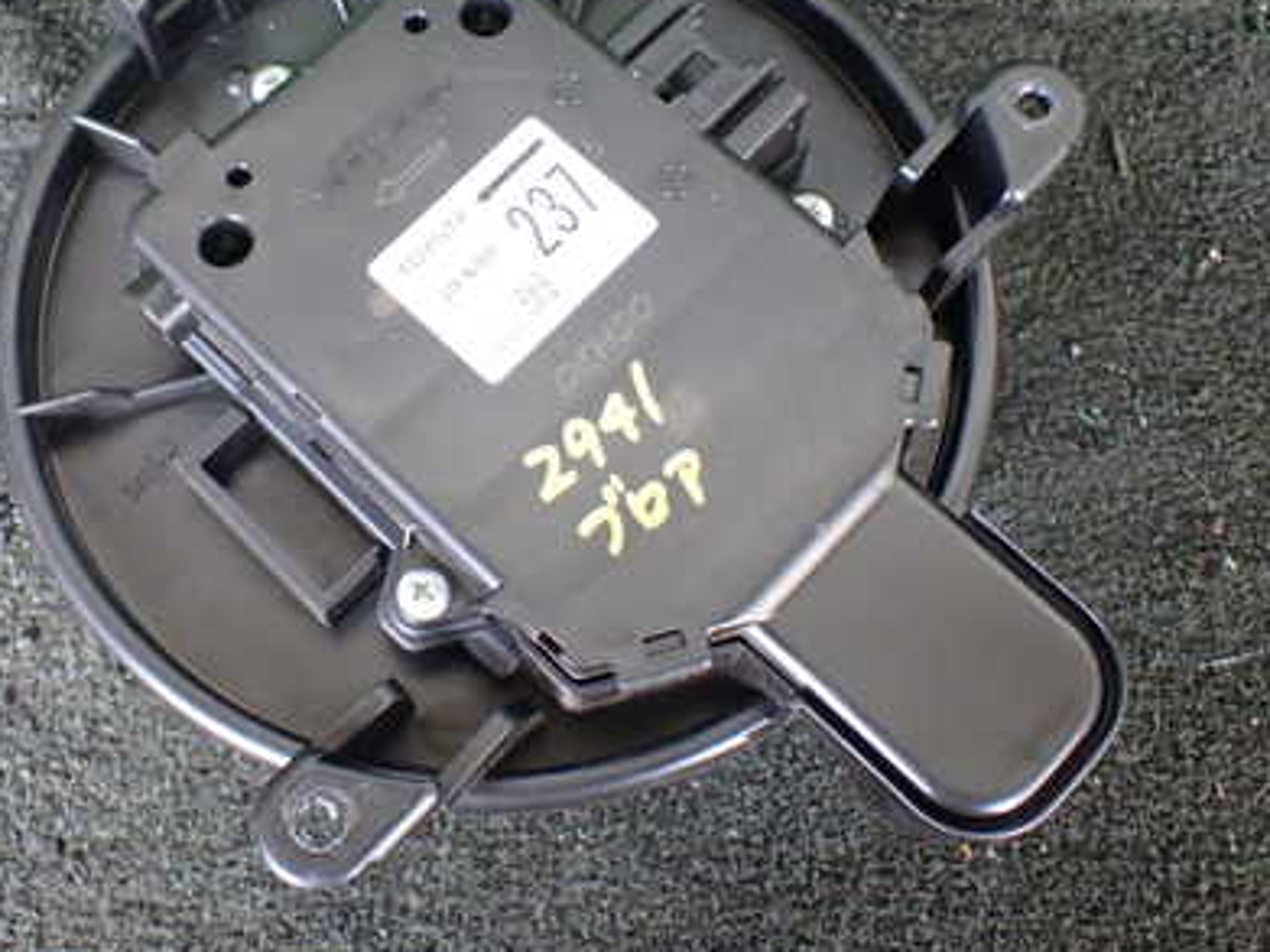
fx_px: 1687
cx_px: 490
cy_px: 344
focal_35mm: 46
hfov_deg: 41.0
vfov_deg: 31.3
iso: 800
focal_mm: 5.4
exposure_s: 1/80
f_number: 2.3
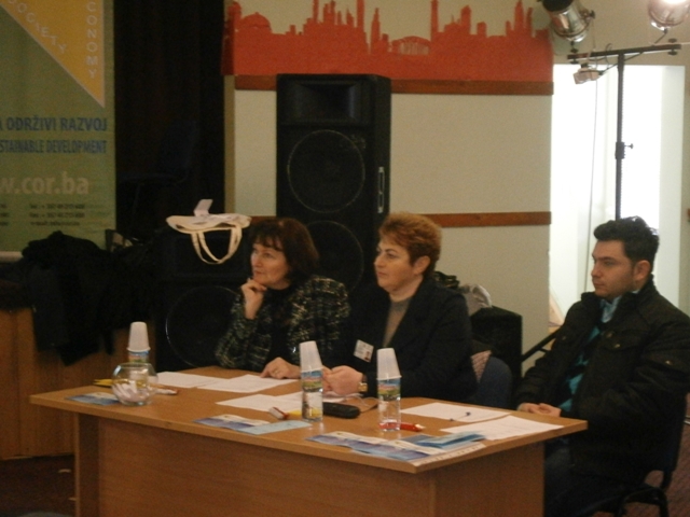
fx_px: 1455
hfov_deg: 26.7
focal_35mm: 73
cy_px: 258
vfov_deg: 20.2
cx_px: 345
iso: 800
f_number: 4.4
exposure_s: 1/10
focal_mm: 13
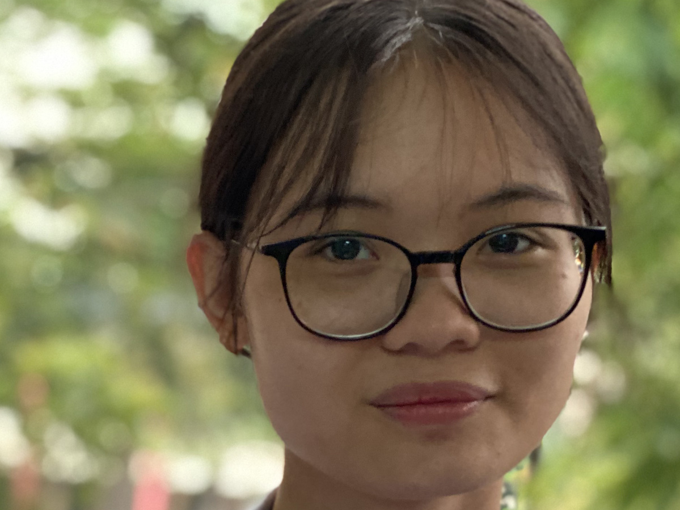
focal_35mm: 111
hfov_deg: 17.5
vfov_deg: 13.3
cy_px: 402
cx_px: 77
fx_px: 2180
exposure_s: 1/33
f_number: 2
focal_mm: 6
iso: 320
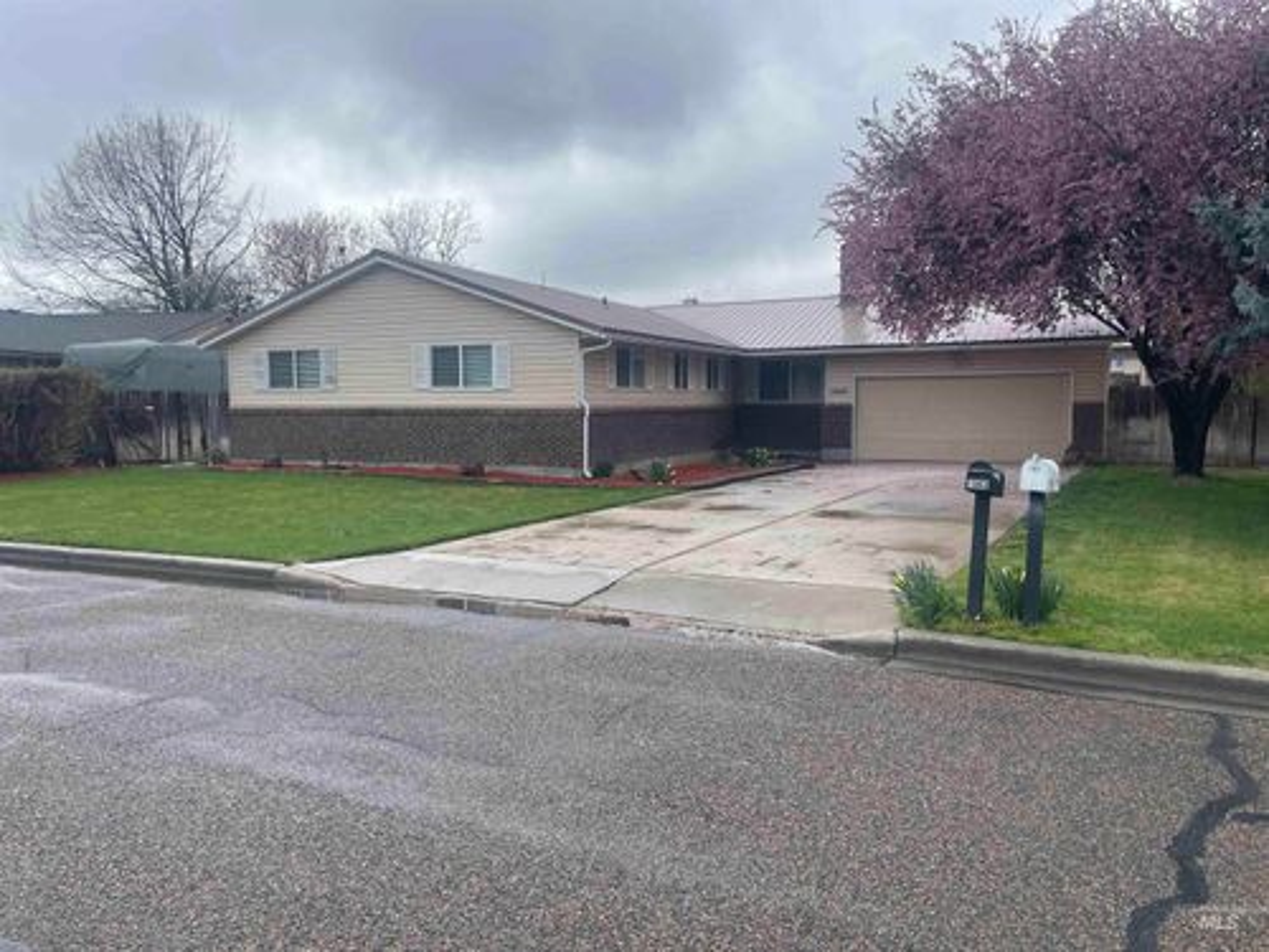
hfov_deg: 67.3
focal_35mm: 26
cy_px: 476
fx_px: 953
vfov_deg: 53.1
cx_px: 634
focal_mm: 4.2
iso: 32
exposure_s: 1/2618
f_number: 1.6
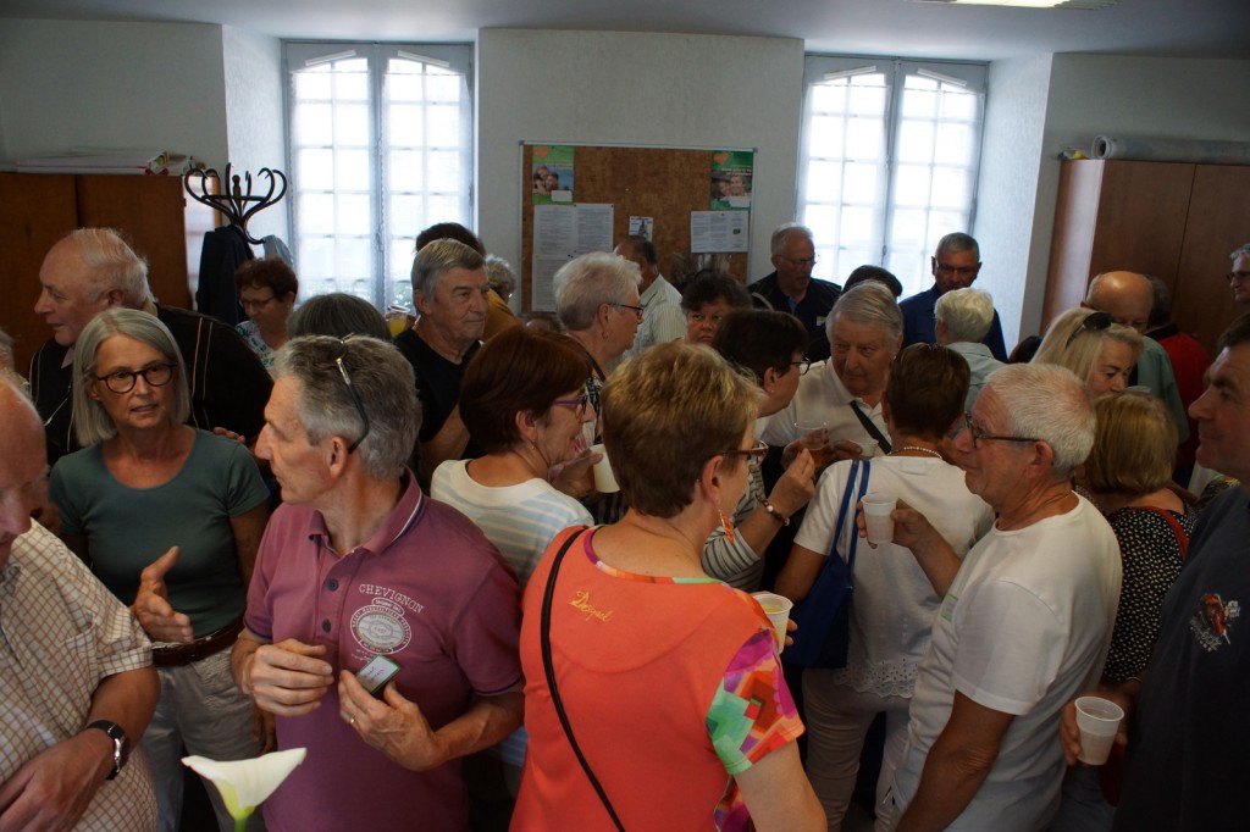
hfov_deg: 61.9
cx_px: 625
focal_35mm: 30
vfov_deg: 43.6
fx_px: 1041
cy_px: 416
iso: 800
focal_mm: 20
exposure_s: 1/160
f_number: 4
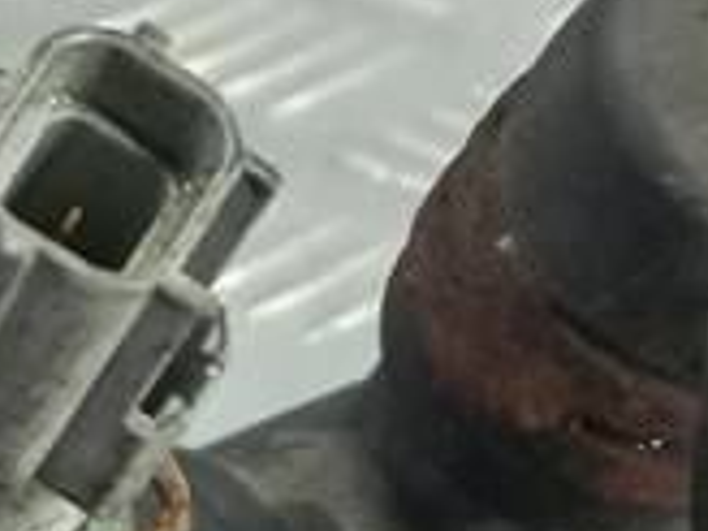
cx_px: -52
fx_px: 3191
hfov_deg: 12.5
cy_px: 863
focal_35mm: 156
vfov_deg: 9.2
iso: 100
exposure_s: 1/50
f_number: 1.8
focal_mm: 4.6
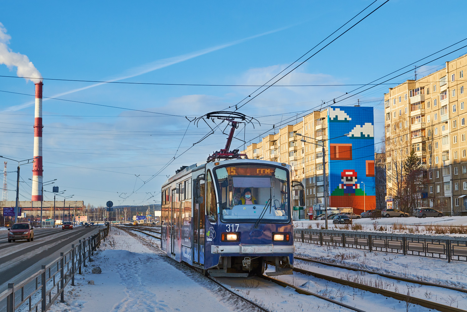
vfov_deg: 25.8
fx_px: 681
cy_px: 156
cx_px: 234
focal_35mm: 52
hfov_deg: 37.9
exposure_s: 1/320
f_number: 8
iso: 125
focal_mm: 35
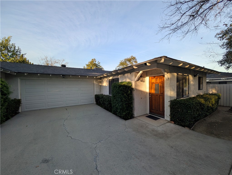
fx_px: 81
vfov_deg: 94.6
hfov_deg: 110.5
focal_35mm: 12
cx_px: 116
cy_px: 88
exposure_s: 1/1045
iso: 51
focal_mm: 2.02
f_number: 1.7
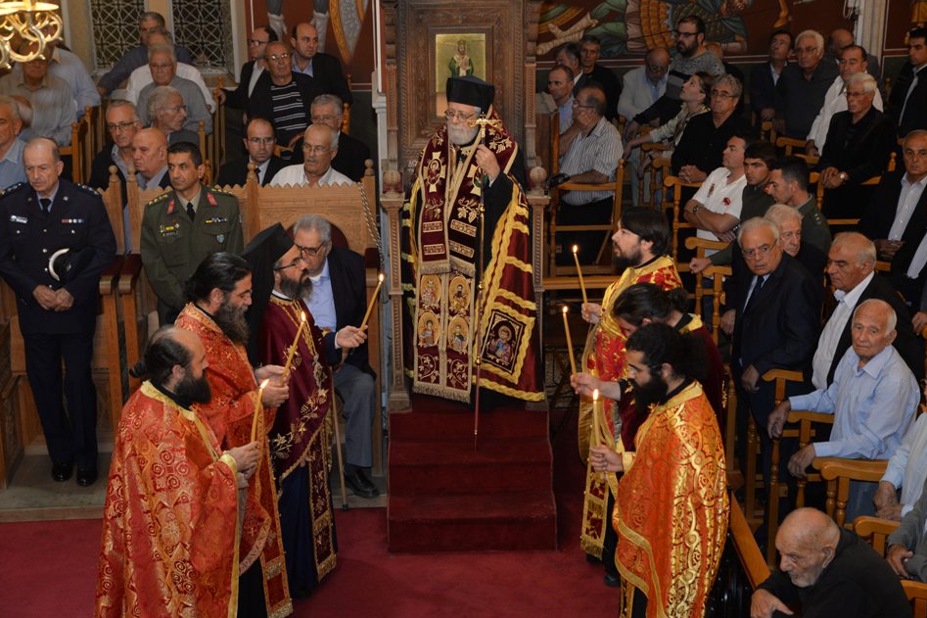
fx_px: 1828
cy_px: 308
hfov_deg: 28.5
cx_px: 462
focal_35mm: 71
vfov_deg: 19.2
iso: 2000
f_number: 7.1
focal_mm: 70
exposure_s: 1/50
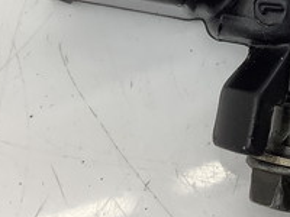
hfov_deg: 20.7
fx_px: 779
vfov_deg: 15.0
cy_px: -80
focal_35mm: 93
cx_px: 251
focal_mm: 3.3
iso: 50
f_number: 2.4
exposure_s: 1/120
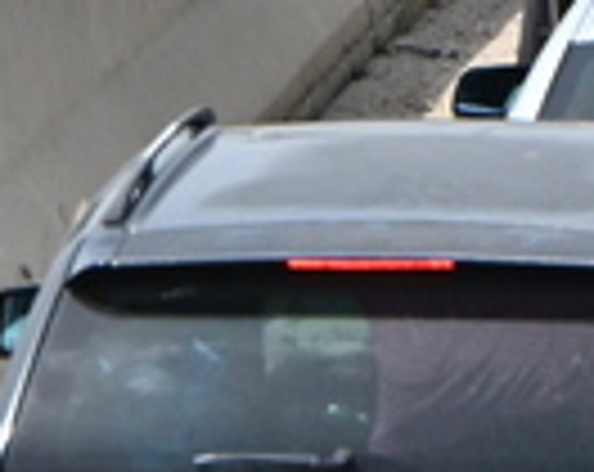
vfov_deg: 1.2
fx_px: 22488
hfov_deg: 1.5
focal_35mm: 1282
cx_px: 2524
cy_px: -1277
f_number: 9
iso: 800
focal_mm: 150
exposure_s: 1/2500
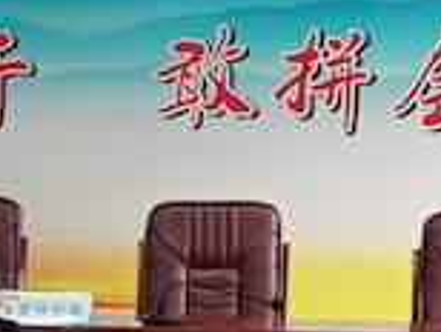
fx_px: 1850
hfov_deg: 13.4
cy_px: 441
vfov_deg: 10.0
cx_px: -3
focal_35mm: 145
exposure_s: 1/33.3
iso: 124
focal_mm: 4.05
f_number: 1.8
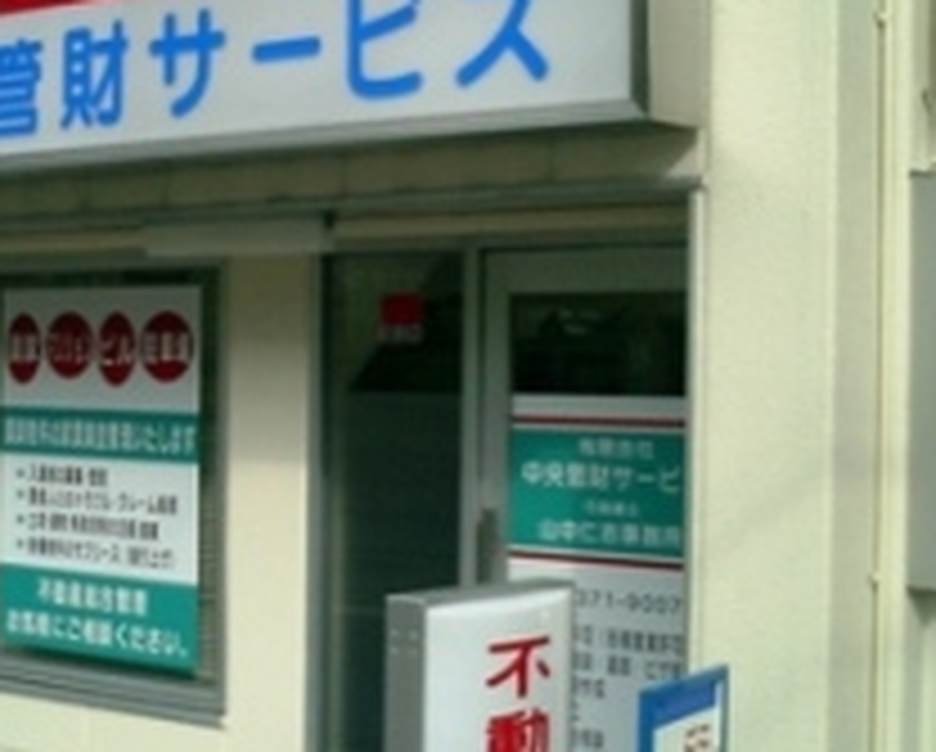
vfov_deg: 22.5
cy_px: 401
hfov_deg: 27.8
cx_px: 340
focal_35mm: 68
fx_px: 1886
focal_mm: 7.5
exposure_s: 1/800
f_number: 3.2
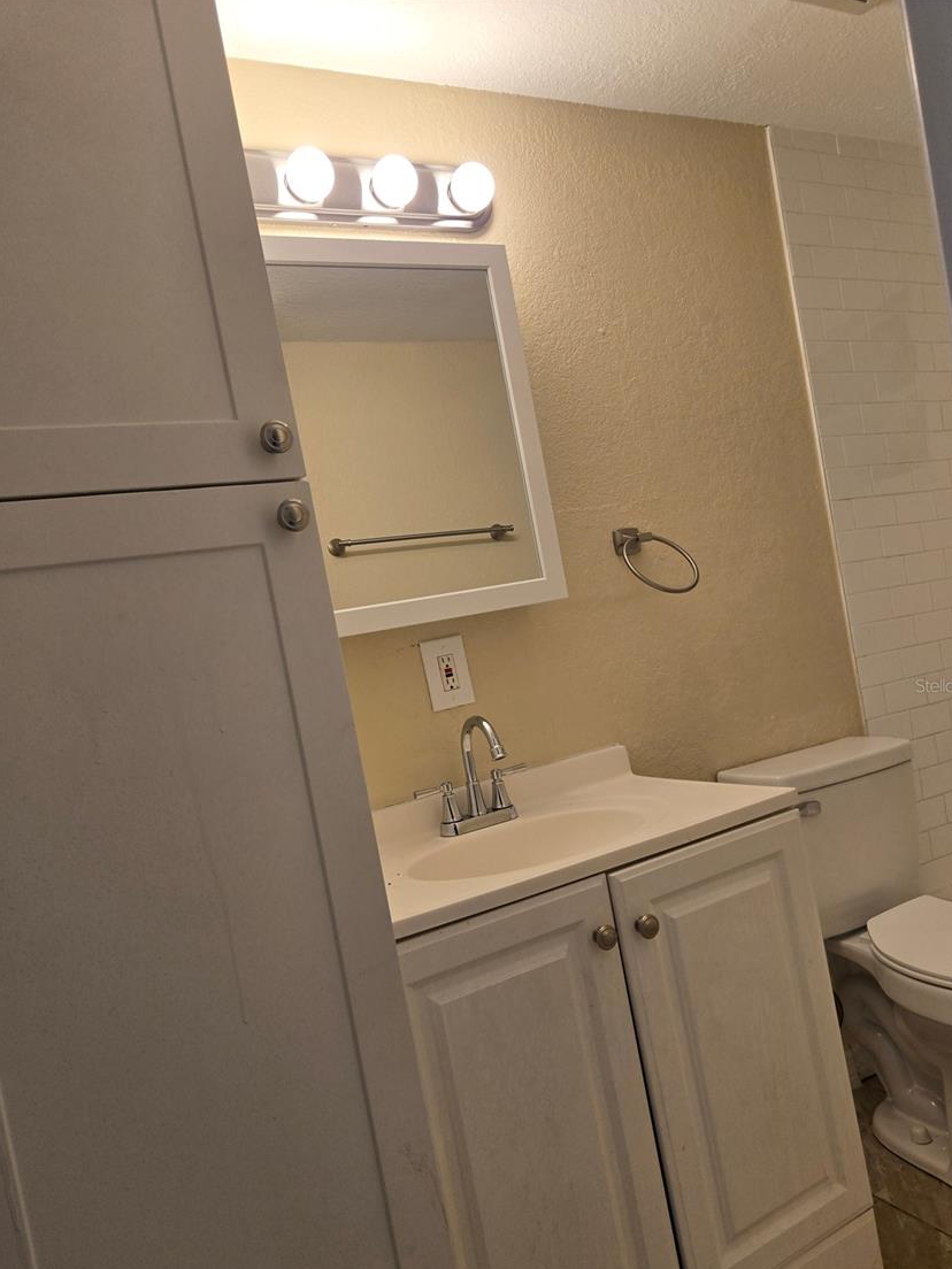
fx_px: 917
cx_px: 479
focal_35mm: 25
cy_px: 685
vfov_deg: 69.3
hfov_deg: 54.9
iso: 50
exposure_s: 1/120
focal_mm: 5.4
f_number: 1.8
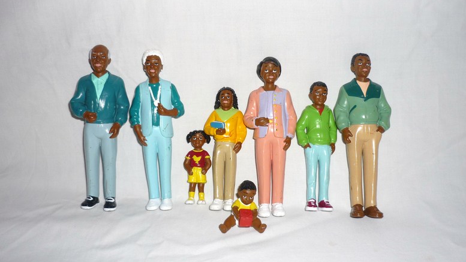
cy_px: 144
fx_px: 457
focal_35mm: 37
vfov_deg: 32.0
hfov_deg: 54.0
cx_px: 230
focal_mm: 5.5
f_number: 2.8
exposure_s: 1/30
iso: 100
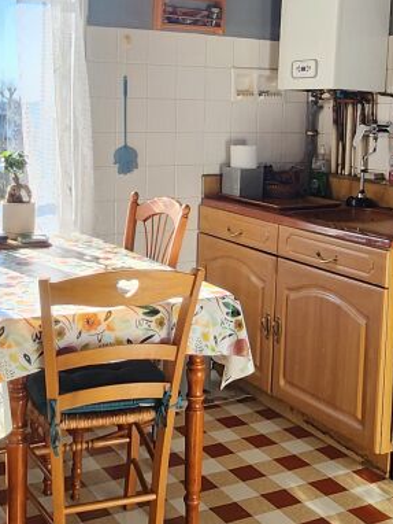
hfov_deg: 29.7
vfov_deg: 38.4
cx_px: 177
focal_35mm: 49
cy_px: 173
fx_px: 741
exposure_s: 1/103
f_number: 2.2
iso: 32
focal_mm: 1.74
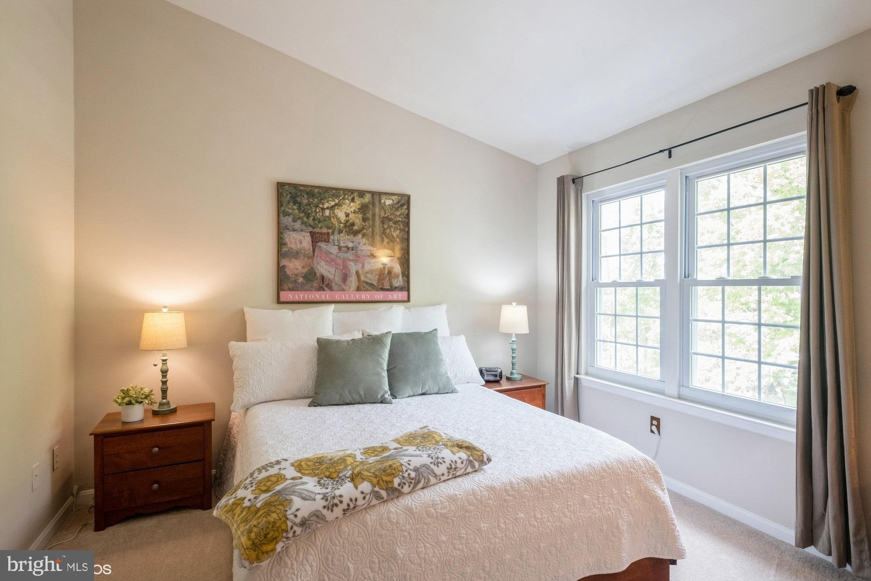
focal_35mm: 17
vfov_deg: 70.4
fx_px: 411
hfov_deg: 93.3
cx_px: 436
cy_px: 290
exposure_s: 1/4
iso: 400
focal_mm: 11.5
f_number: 8
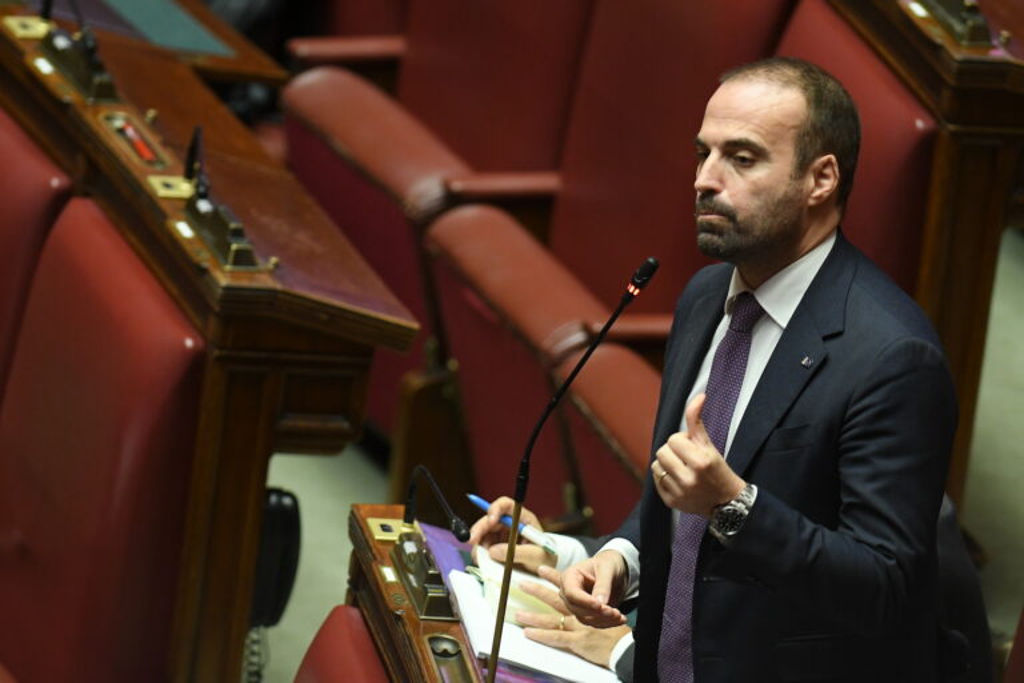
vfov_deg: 3.1
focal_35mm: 450
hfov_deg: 4.6
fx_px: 12799
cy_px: 342
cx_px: 512
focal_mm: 300
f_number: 2.8
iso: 3200
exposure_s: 1/160
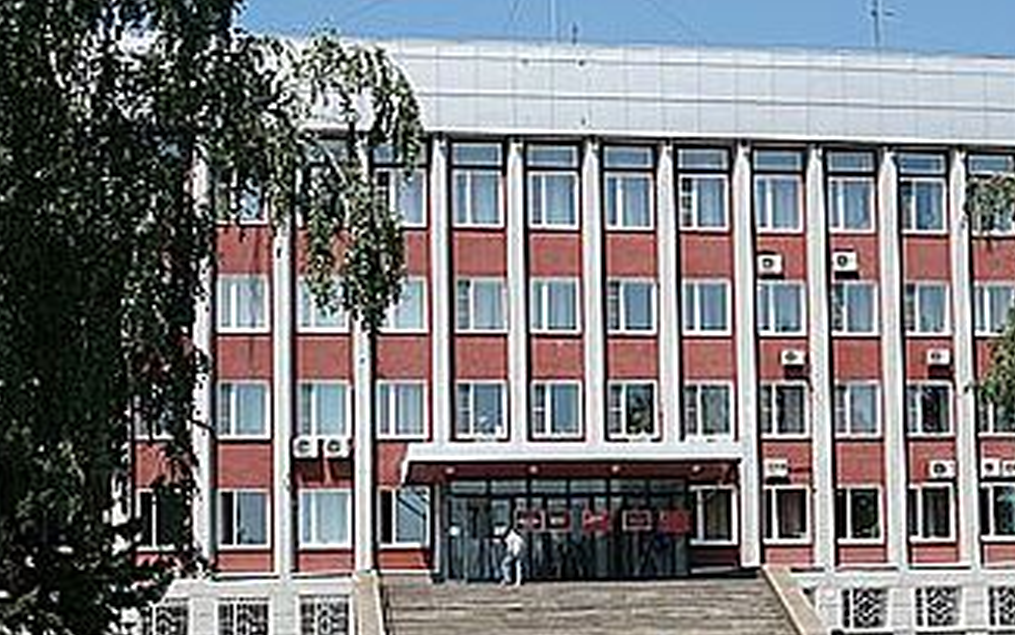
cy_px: 492
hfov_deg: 29.7
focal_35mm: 69
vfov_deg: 18.7
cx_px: 627
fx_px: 1909
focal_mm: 28
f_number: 7.1
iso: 320
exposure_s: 1/800
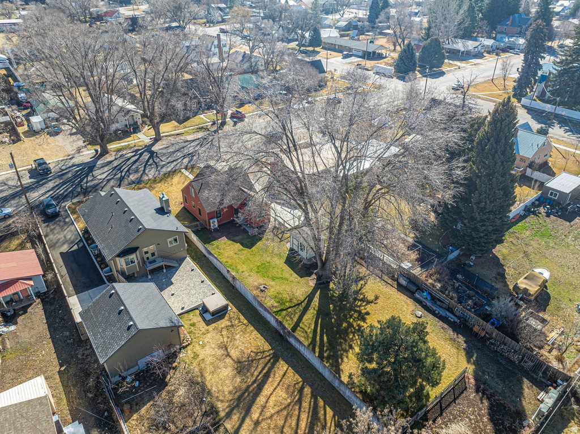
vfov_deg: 56.8
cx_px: 290
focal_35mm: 24
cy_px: 217
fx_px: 402
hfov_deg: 71.6
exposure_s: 1/640
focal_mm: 12.29
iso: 100
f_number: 2.8
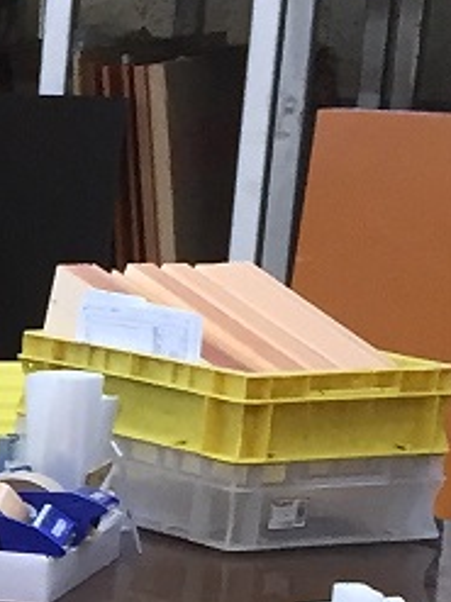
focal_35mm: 192
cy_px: 824
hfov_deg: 7.1
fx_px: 3338
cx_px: -812
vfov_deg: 10.1
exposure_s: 1/30
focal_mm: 4.15
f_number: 2.2
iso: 32
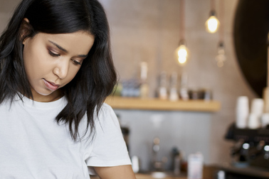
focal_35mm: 67
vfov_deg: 20.2
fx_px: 501
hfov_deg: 29.6
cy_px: 125
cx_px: 66
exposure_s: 1/640
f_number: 1.8
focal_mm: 35
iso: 640
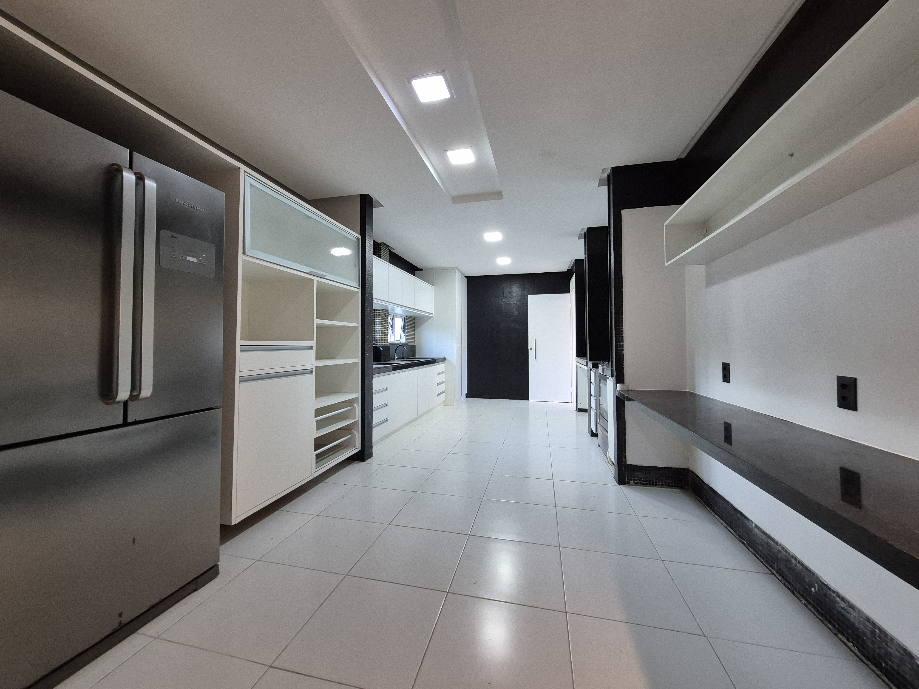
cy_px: 344
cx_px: 460
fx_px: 345
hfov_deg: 106.2
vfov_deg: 89.9
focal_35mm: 13
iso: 320
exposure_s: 1/60
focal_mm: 1.74
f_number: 2.2
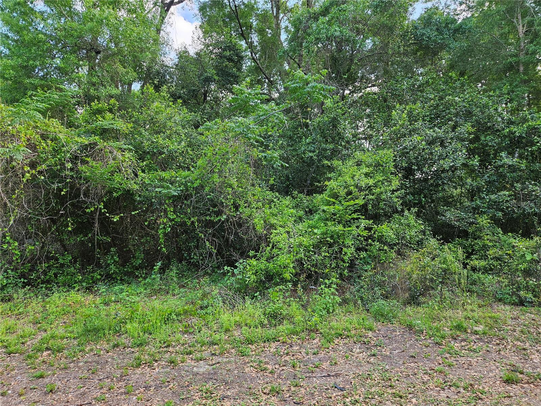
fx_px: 359
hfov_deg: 73.9
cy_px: 203
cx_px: 270
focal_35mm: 23
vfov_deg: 58.9
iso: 50
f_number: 1.8
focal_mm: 5.4
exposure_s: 1/207
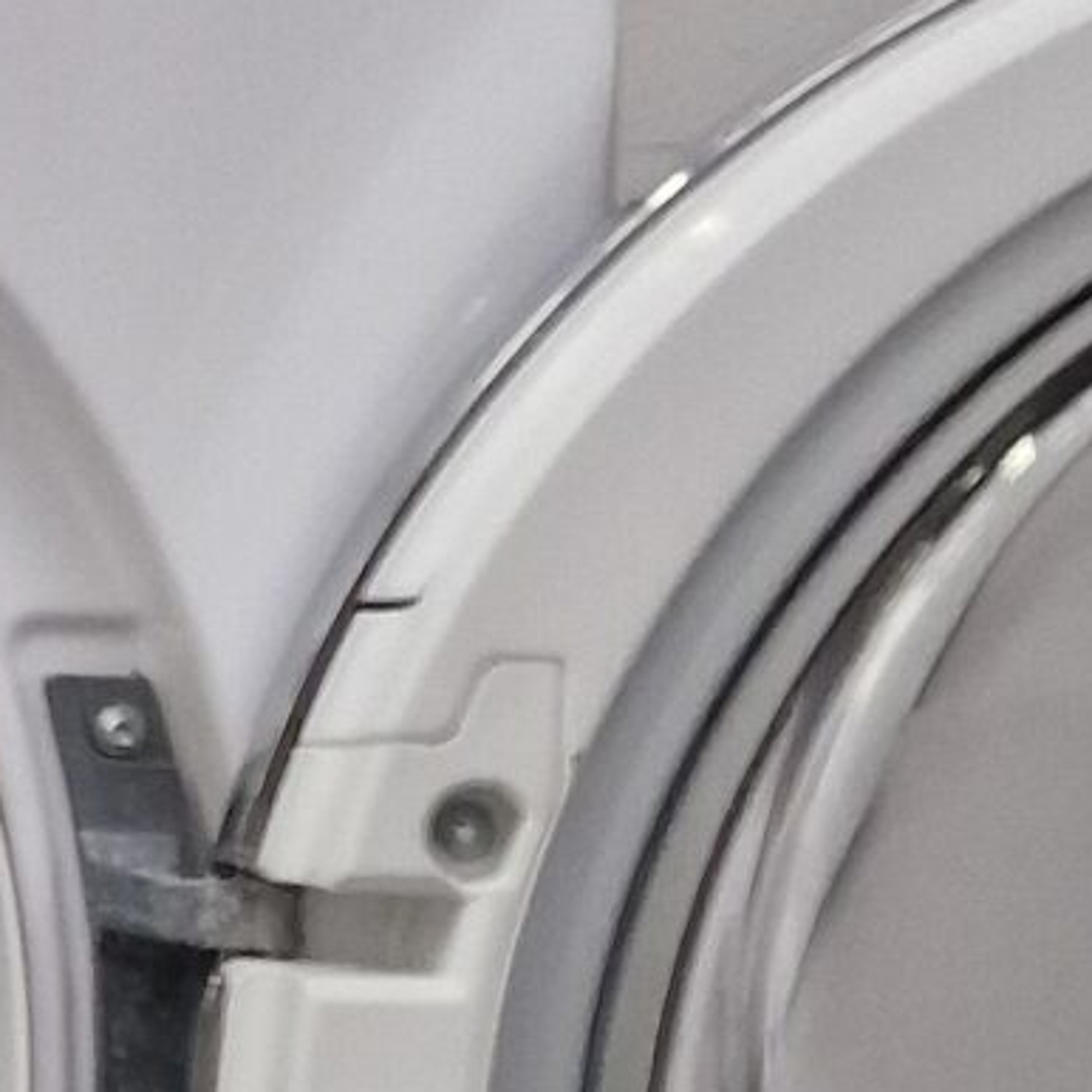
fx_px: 4818
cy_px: 651
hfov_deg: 11.5
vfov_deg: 12.9
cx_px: -1160
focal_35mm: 135
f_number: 1.8
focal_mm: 6.4
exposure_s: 1/100
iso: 400
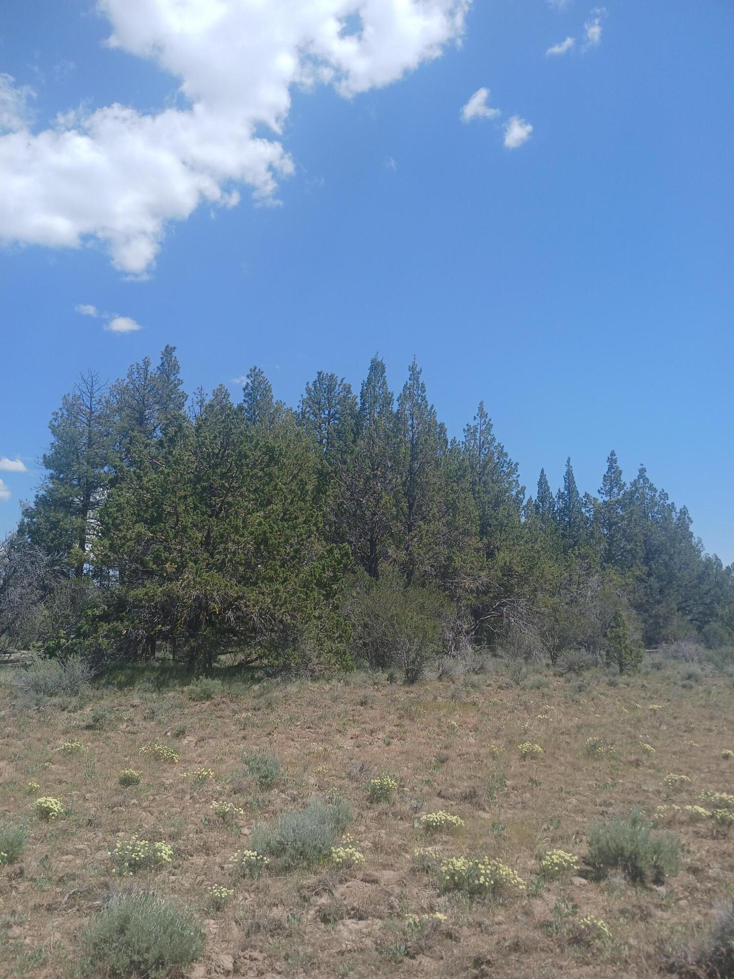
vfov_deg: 67.3
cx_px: 367
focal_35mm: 26
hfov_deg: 53.1
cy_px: 490
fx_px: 735
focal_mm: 3.98
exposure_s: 1/576
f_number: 1.8
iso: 20
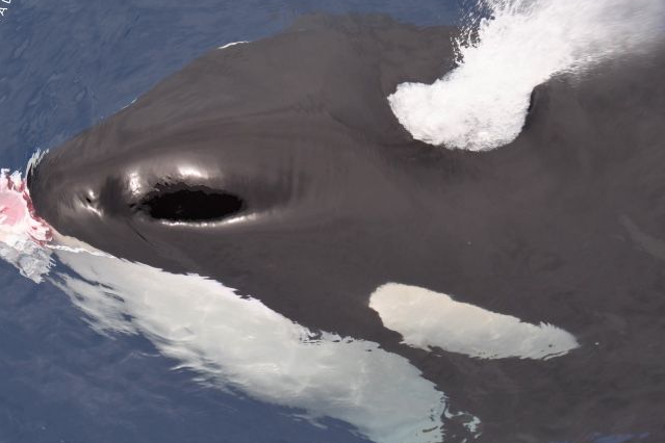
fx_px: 3399
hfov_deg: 11.2
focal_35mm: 184
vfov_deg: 7.5
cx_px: 299
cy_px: 186
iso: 400
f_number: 4.8
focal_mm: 98
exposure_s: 1/1250
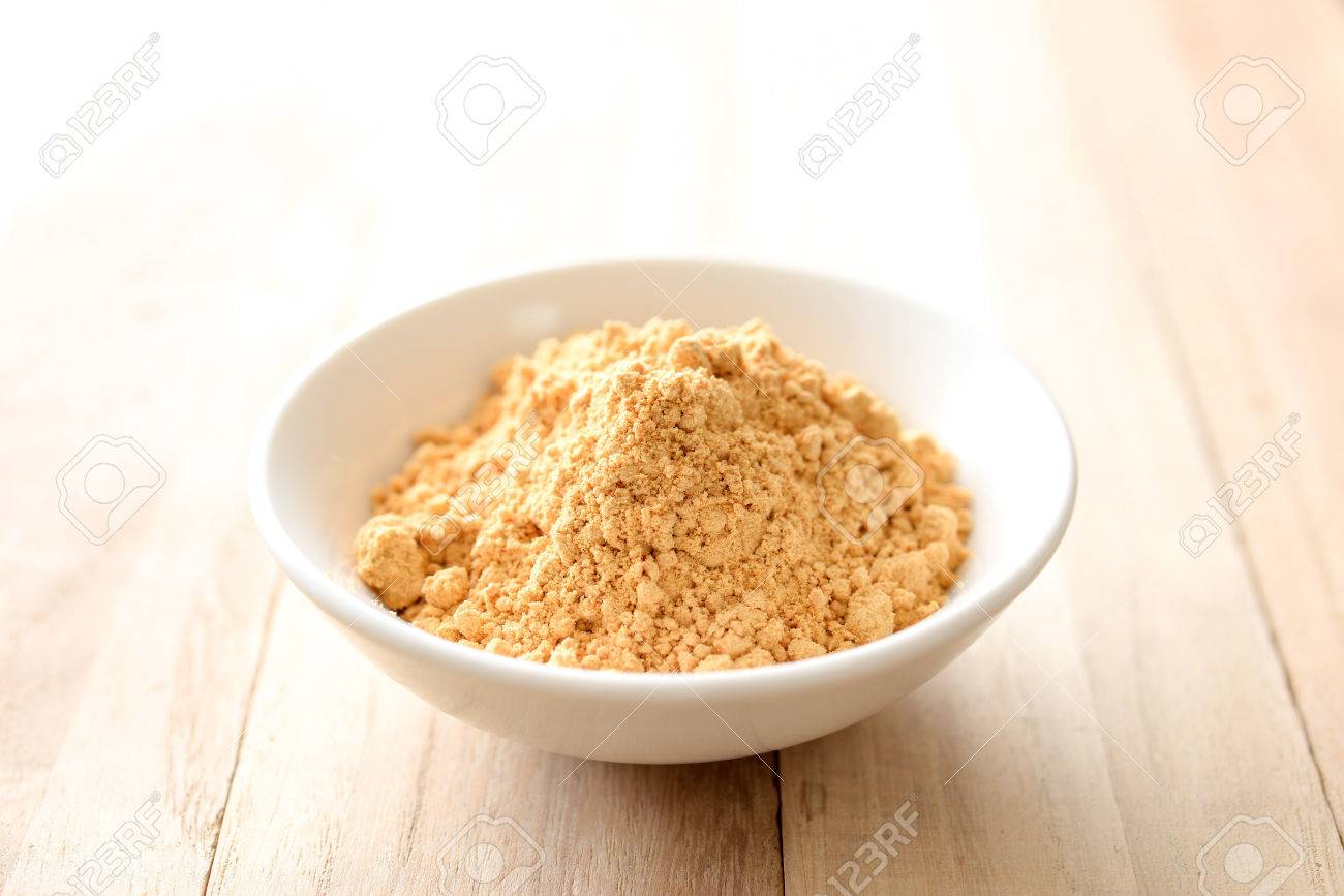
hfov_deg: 39.6
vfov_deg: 27.0
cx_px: 672
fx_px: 1867
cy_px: 448
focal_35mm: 50
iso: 200
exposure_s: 1/160
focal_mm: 50
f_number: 5.6
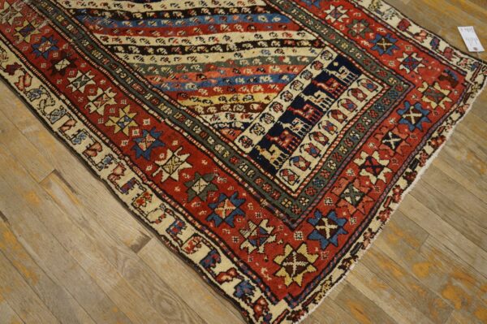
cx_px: 244
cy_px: 162
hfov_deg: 67.4
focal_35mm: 27
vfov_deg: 47.9
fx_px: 365
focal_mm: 18
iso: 640
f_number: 4
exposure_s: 1/60
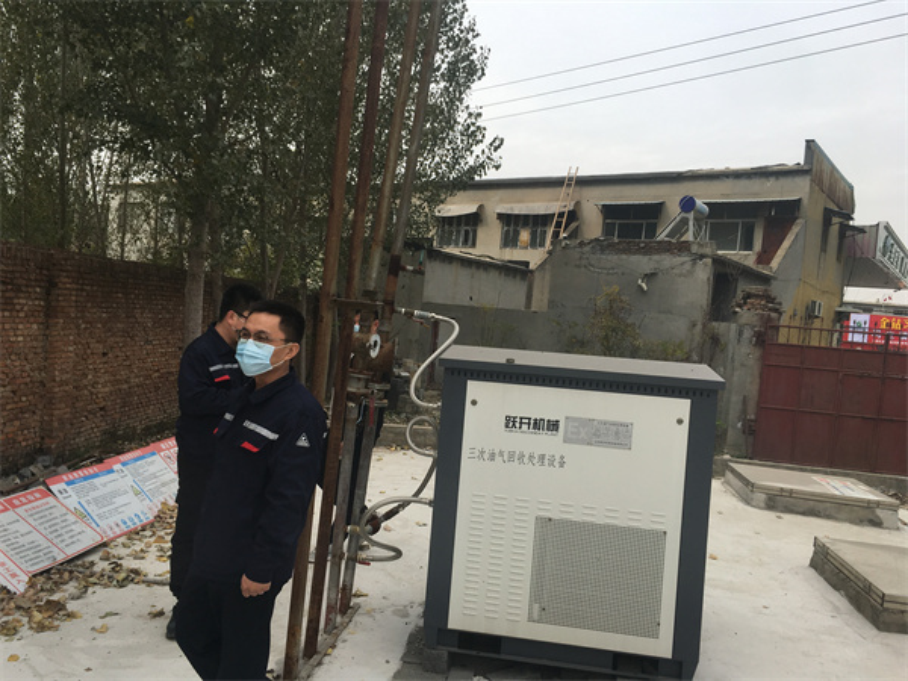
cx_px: 454
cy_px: 340
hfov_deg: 61.7
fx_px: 761
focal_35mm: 29
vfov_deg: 48.2
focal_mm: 4.15
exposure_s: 1/1026
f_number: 2.2
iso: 25
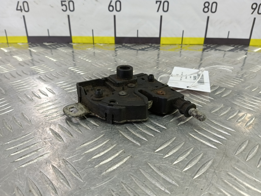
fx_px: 173
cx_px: 130
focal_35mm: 23
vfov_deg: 58.9
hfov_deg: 73.9
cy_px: 98
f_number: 1.6
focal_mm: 4.11
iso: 143
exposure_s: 1/50
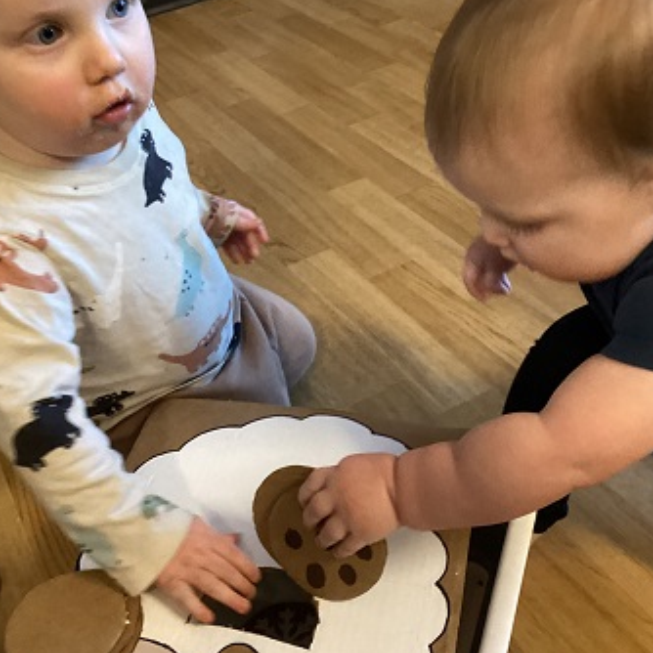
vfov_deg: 40.9
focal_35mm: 41
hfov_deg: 40.9
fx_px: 875
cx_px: 306
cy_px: 293
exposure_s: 1/33
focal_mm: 3.3
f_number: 2.4
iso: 320
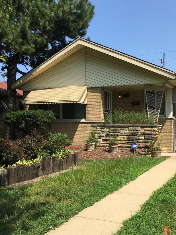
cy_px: 148
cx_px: 111
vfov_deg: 48.5
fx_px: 258
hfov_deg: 37.5
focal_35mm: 38
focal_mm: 4.15
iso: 25
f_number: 2.2
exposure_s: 1/1425
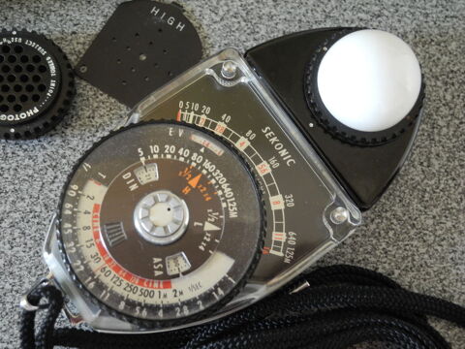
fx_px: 672
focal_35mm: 50
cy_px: 174
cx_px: 232
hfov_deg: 38.2
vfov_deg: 29.1
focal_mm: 10.7
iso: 306
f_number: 3.5
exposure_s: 1/30
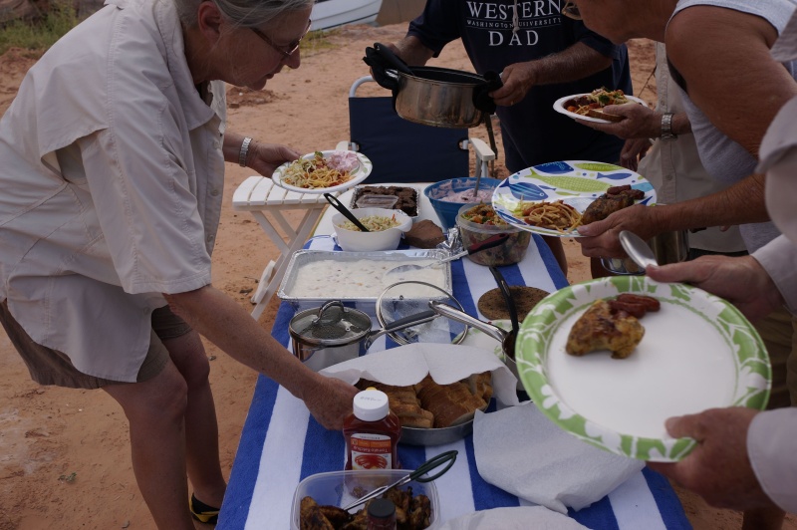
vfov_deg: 36.8
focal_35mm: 36
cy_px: 265
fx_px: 796
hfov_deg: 53.2
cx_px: 398
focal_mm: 24
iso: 100
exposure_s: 1/160
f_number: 4.5
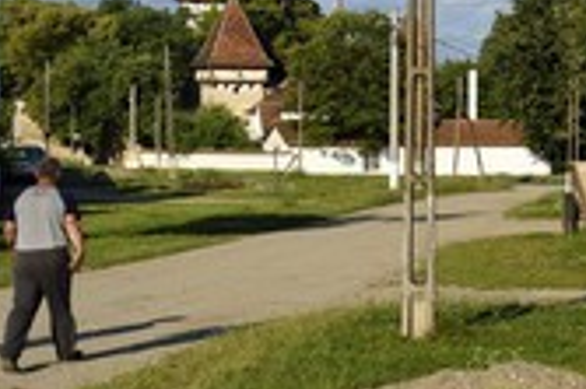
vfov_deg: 11.3
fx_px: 1968
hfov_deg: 16.3
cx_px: 698
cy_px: 112
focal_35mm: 121
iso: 200
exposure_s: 1/320
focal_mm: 48
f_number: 11
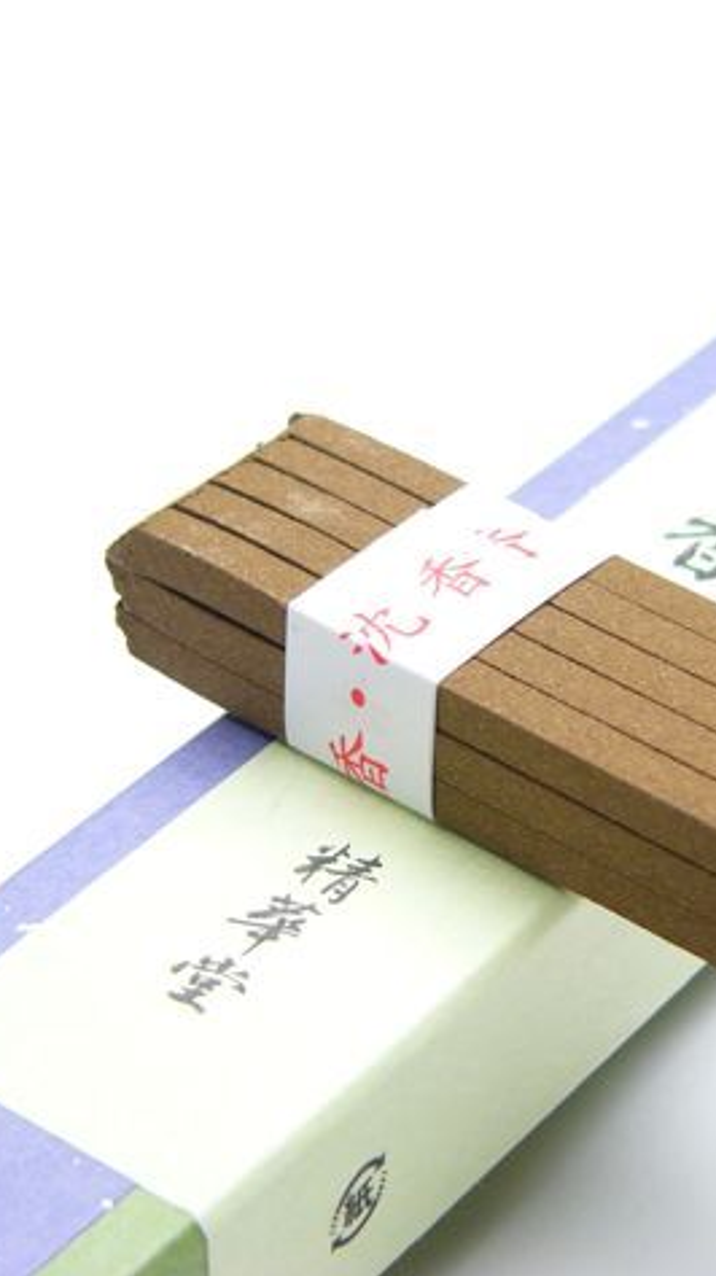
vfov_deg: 20.2
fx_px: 3584
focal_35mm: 106
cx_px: 393
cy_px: 635
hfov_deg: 11.4
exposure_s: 1/13
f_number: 3.7
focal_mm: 12
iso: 100
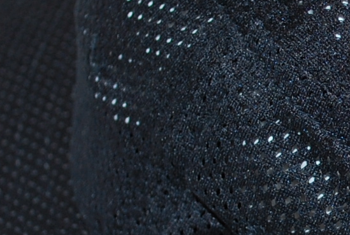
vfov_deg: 7.9
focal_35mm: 174
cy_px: 167
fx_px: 1696
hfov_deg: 11.5
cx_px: 456
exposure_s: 1/60
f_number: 4
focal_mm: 22
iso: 200
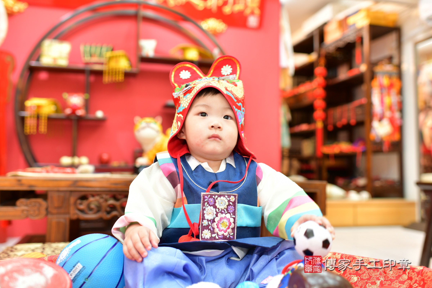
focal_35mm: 35
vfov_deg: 37.9
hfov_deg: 54.4
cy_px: 144
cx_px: 216
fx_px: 420
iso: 400
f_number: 2.8
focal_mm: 35
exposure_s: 1/200
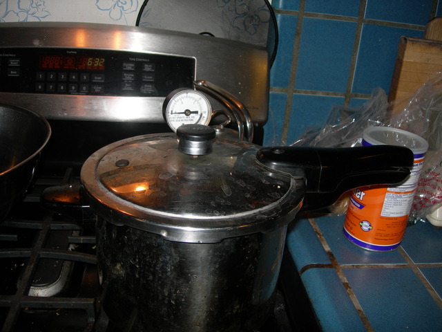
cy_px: 166
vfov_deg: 37.7
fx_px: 485
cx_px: 221
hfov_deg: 49.0
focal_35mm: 38
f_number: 2.8
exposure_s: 1/60.1
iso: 50
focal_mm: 7.8
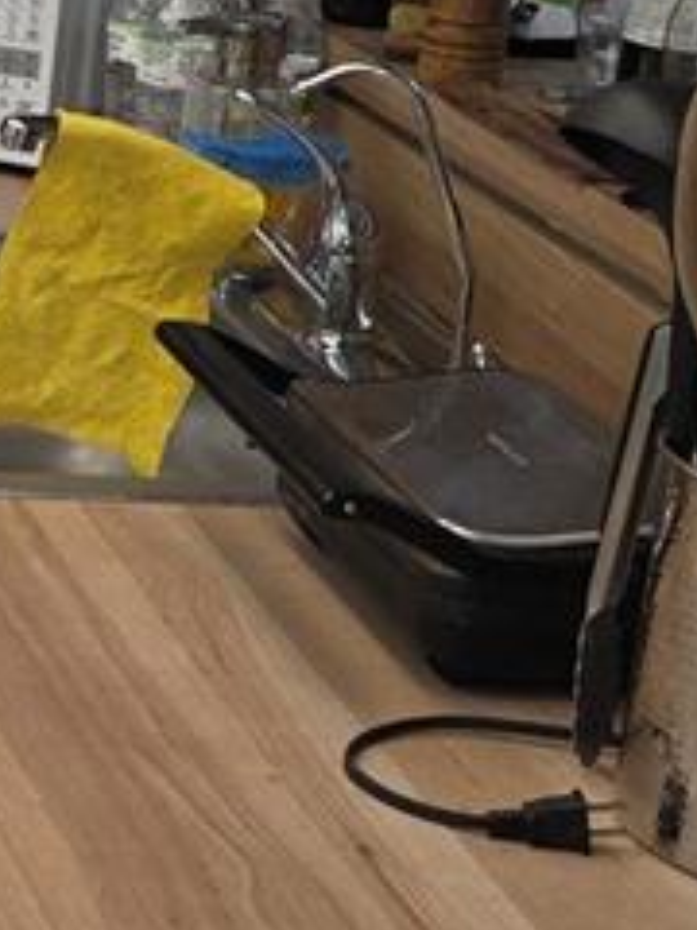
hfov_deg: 11.0
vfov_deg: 17.1
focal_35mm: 115
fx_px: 3087
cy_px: 298
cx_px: -945
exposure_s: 1/60
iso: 80
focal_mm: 6.3
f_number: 1.7
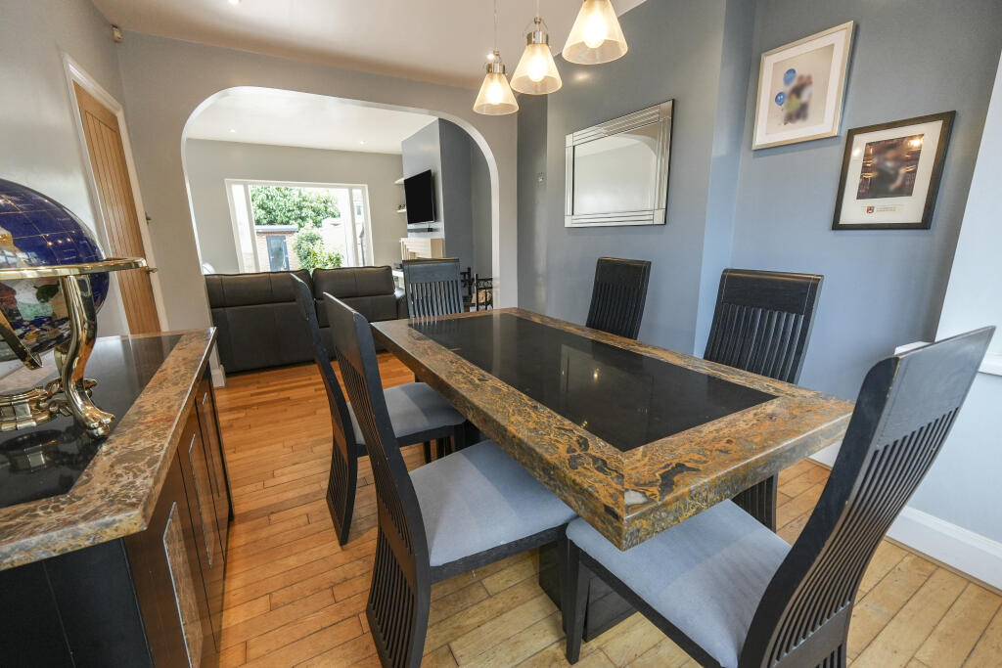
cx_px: 501
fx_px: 418
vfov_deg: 77.3
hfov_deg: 100.4
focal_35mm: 15
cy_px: 334
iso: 1000
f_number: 4
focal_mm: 10
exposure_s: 1/160
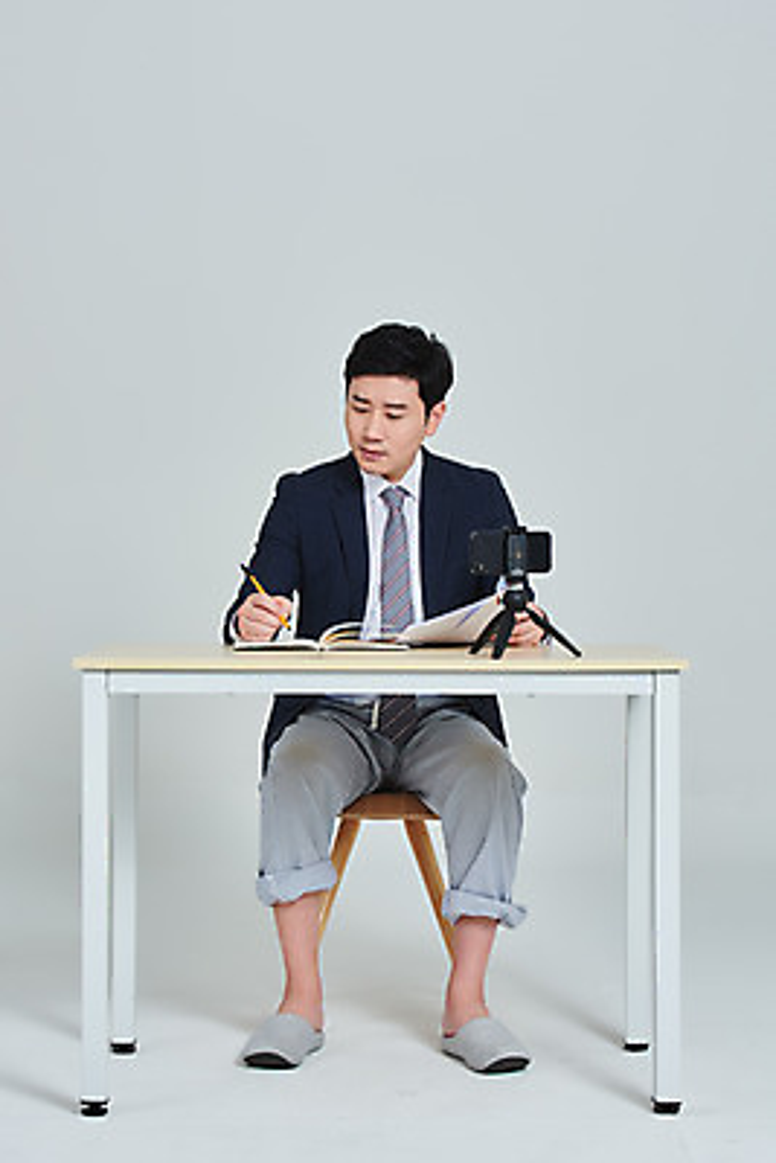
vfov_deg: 25.4
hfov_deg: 17.1
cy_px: 582
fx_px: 2584
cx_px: 388
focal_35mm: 80
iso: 100
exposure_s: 1/125
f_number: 13
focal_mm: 80
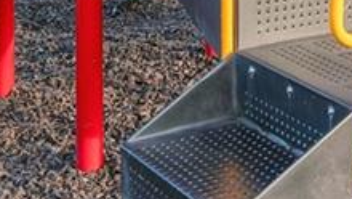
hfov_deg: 16.5
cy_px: -298
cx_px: 475
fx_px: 1139
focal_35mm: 122
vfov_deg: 8.9
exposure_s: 1/40
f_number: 8
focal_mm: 16
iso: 100
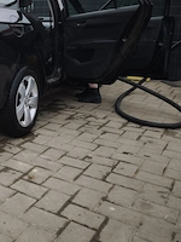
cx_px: 2
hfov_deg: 29.5
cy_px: 69
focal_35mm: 46
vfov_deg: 40.4
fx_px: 321
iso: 50
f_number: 1.6
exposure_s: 1/105
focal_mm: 6.57
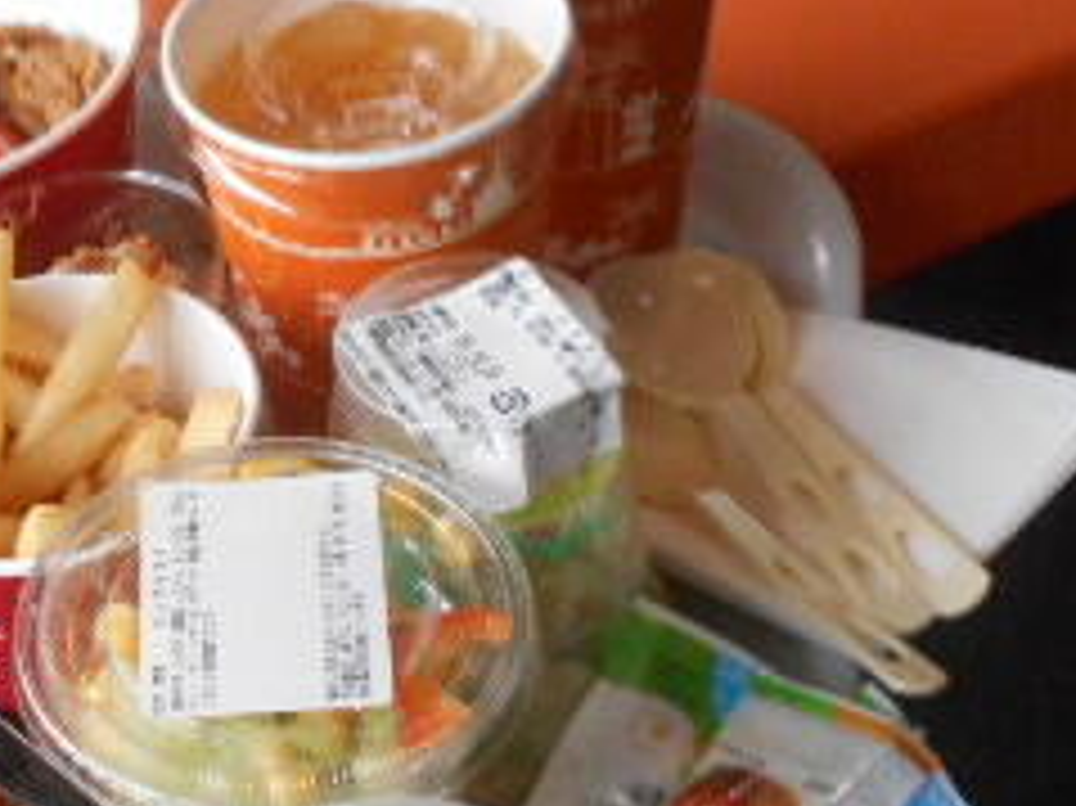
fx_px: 2827
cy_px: 531
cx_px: 153
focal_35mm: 91
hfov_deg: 21.2
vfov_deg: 16.2
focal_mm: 5.8
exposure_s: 1/250
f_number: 3.6
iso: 450
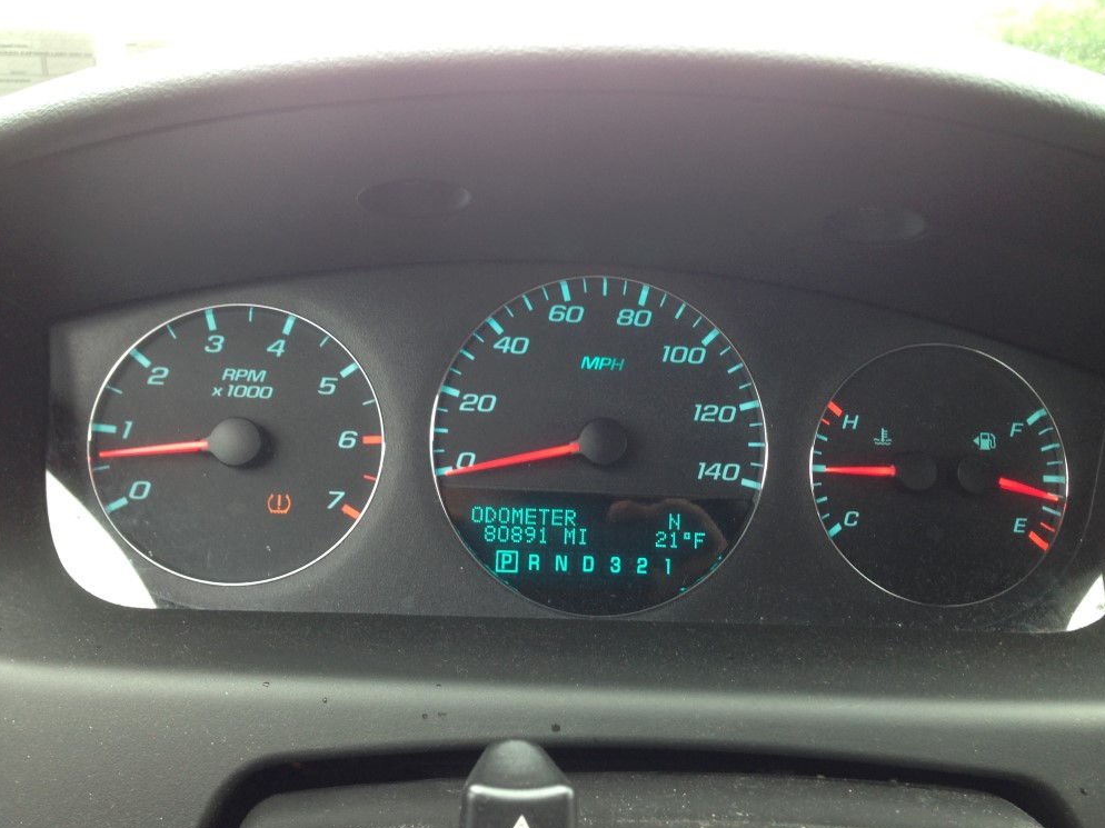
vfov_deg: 41.8
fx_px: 1085
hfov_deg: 54.0
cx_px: 566
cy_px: 425
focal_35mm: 34
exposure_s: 1/20
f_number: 2.4
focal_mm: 4.12
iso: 50
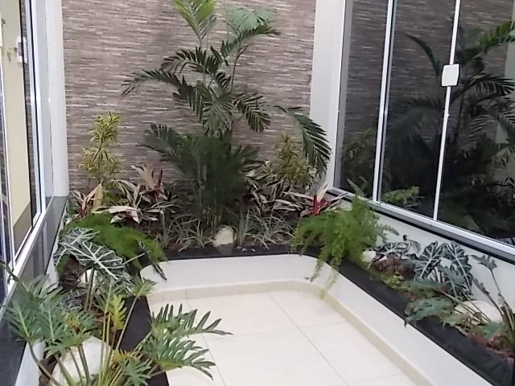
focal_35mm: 30
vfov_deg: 46.8
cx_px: 258
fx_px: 446
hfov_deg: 60.0
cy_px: 193
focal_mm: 5.3
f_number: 3.3
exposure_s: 1/30
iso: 320
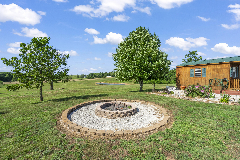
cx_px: 120
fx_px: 107
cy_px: 80
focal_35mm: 16
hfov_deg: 96.7
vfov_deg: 73.7
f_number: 14
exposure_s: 1/500
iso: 400
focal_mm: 16
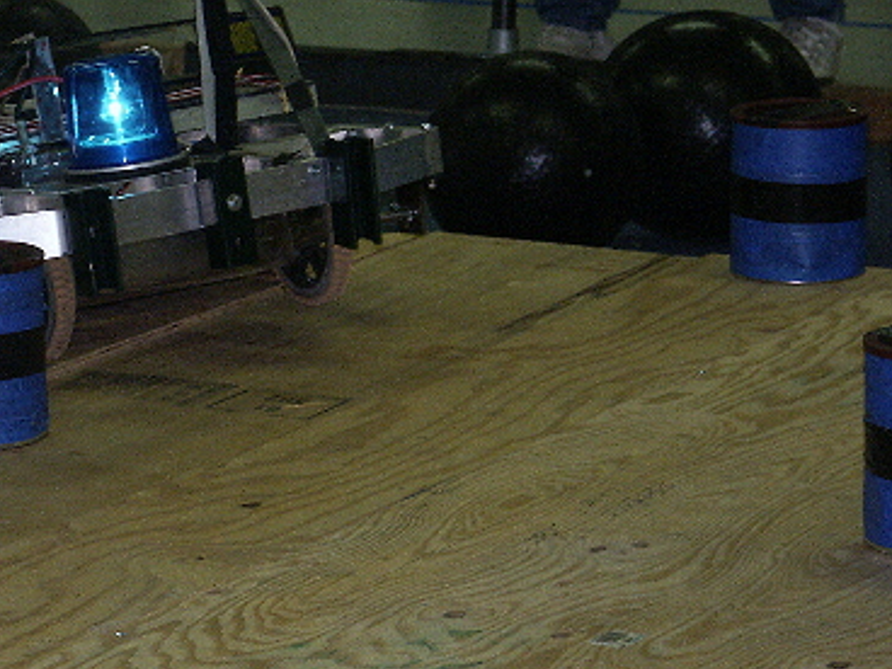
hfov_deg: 9.6
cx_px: 119
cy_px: 286
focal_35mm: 205
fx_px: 5283
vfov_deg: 7.2
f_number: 3.5
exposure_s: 1/125
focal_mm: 29.31
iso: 200
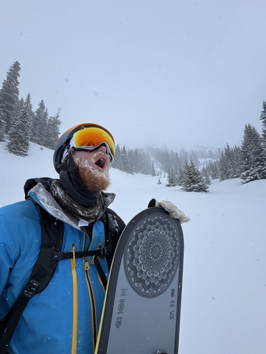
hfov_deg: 85.7
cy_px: 177
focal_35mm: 14
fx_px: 143
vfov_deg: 102.1
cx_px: 133
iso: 50
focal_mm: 2.22
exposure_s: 1/1748
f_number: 2.2
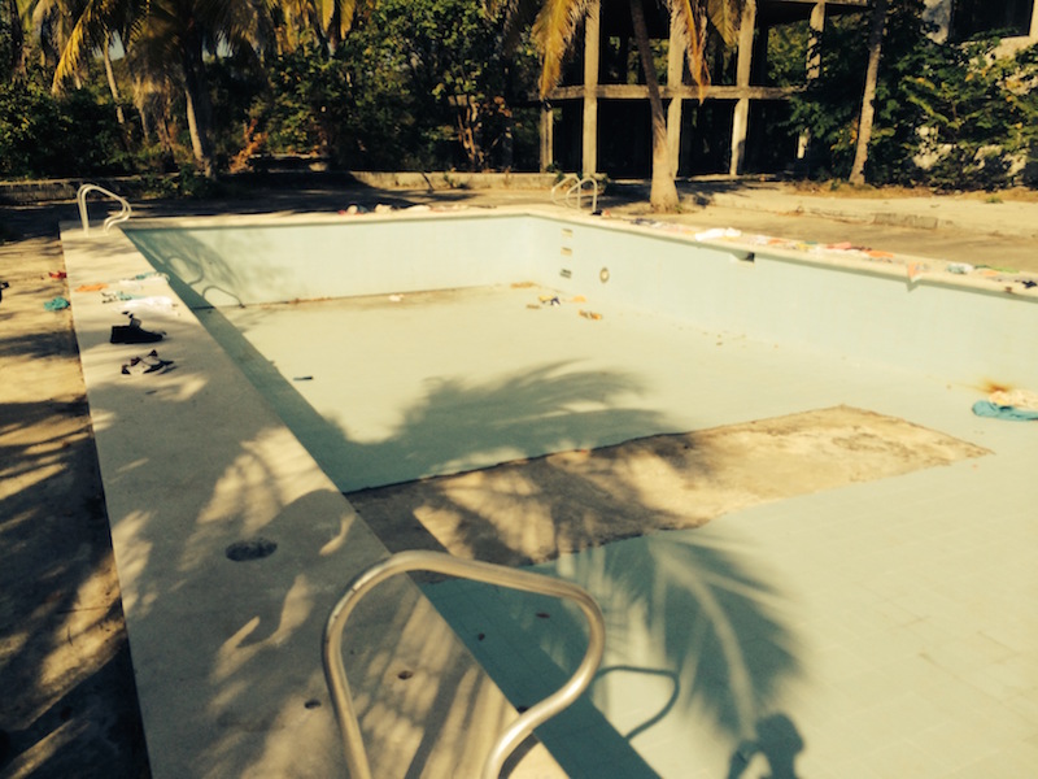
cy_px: 390
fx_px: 900
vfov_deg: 46.8
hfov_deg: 60.0
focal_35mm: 30
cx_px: 519
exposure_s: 1/2933
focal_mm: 4.12
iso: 40
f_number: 2.2
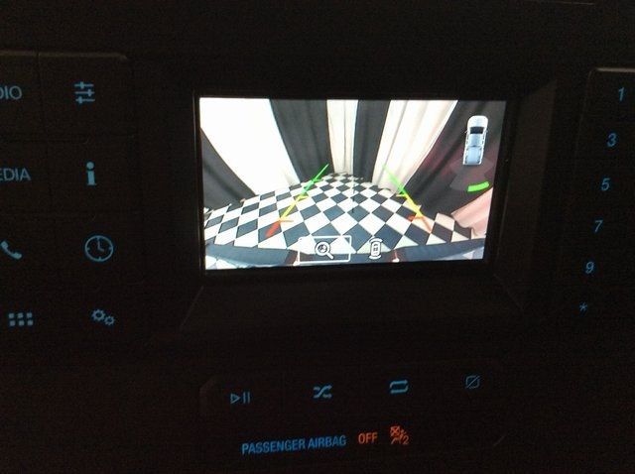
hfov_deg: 56.9
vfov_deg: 44.1
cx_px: 318
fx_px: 586
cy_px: 237
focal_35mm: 32
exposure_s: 1/24
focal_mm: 3.3
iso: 100
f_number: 2.4
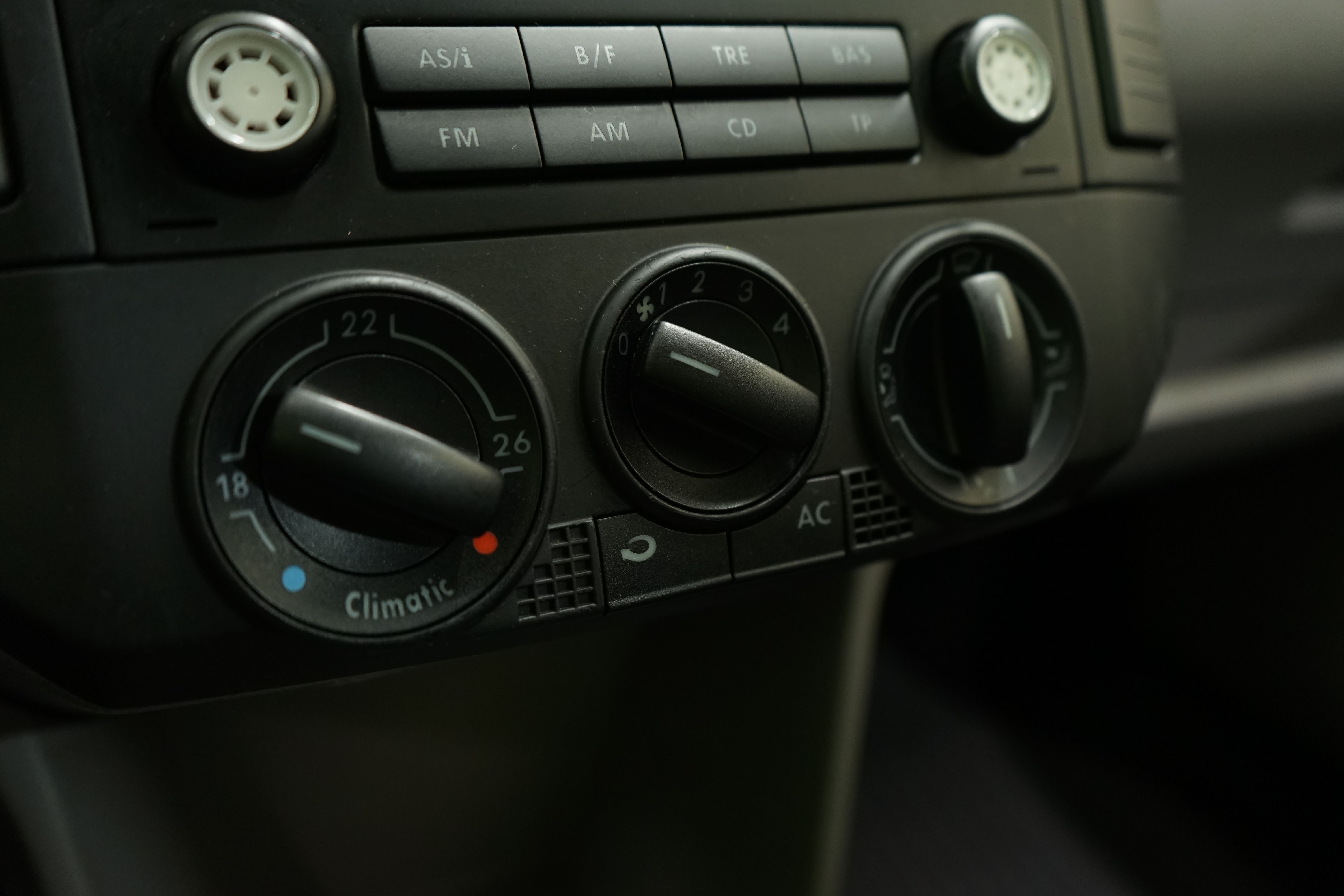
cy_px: 448
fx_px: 1195
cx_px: 672
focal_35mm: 32
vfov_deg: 41.1
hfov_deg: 58.7
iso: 1250
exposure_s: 1/30
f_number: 4
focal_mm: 32
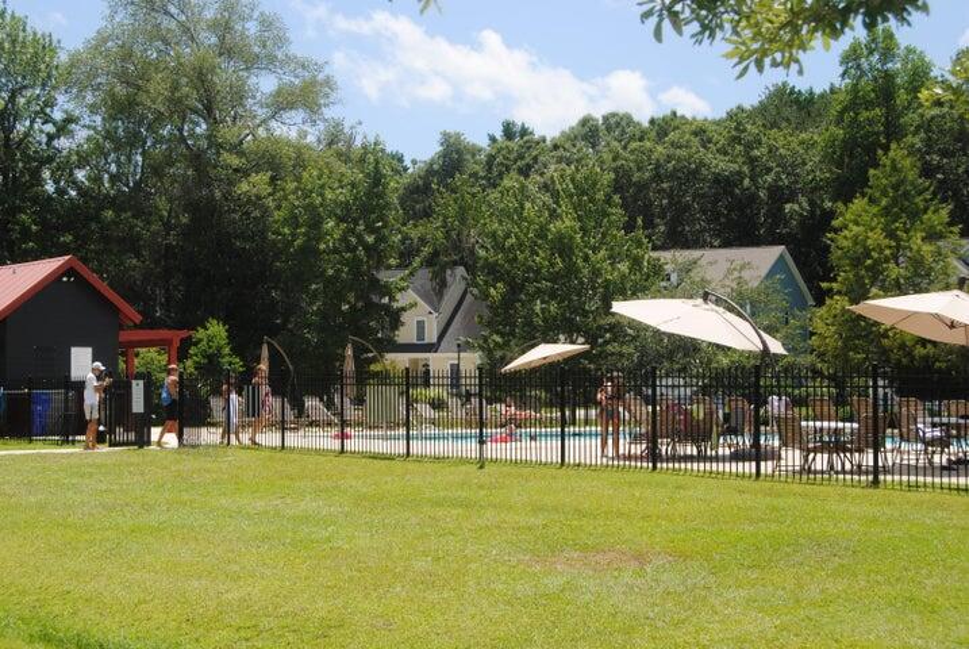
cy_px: 324
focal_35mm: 57
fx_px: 1536
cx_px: 484
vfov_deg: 23.8
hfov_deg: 35.0
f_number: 9
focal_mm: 38
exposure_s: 1/200
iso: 100
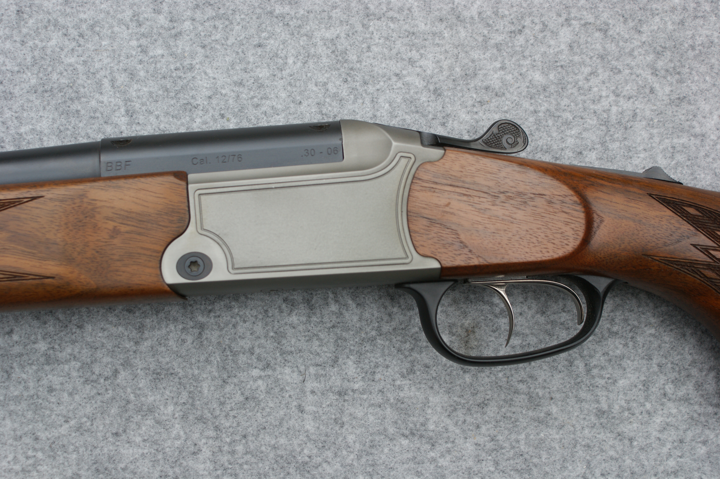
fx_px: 1199
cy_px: 240
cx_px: 360
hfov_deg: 33.4
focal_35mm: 60
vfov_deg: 22.6
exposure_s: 1/125
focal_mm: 40
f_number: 5.6
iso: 100
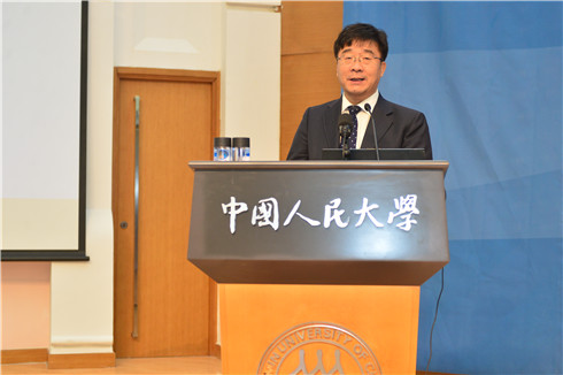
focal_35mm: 56
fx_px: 875
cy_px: 188
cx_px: 282
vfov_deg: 24.2
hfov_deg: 35.7
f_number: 3.5
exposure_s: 1/160
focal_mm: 56
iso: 1600
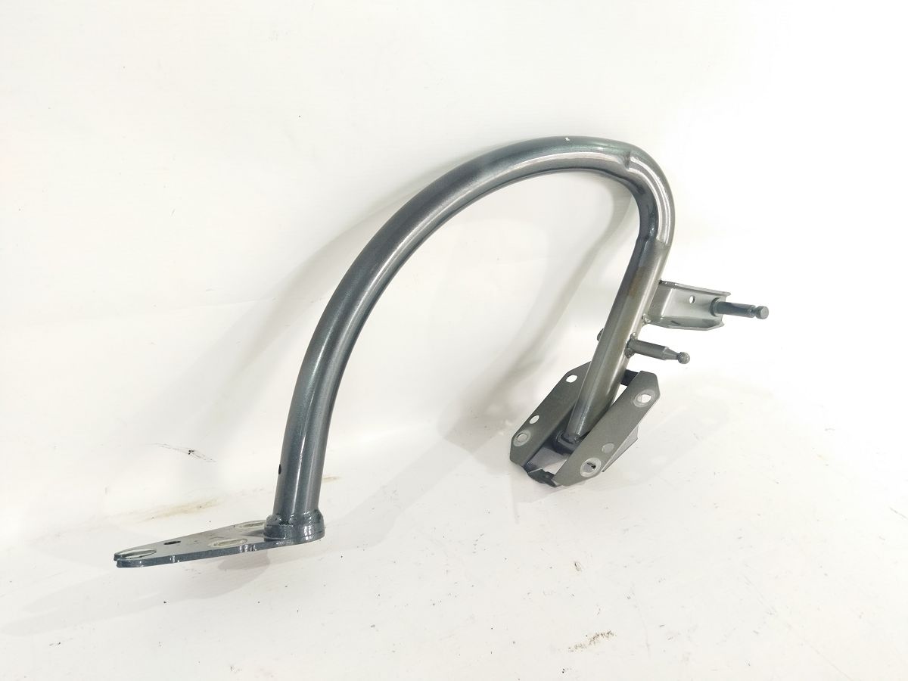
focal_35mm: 27
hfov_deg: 65.3
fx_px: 708
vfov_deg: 51.4
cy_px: 340
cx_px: 454
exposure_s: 1/50
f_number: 1.79
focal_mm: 4.71
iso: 159
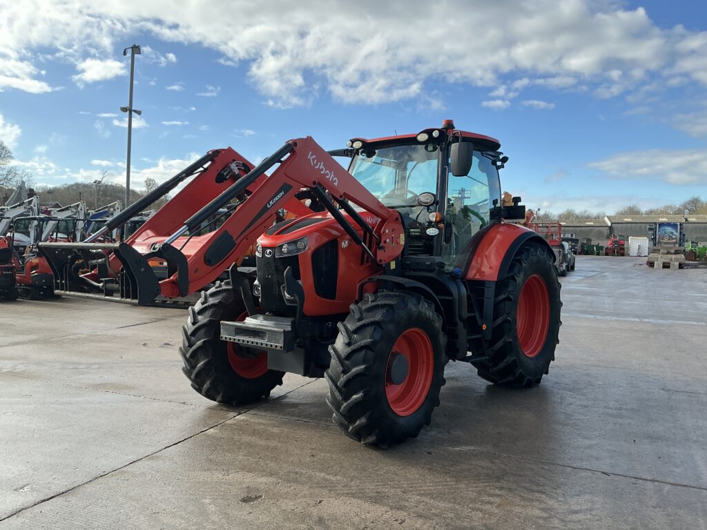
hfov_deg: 63.4
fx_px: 572
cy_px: 265
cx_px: 354
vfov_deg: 49.7
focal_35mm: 28
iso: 25
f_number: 1.8
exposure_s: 1/1377
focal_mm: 3
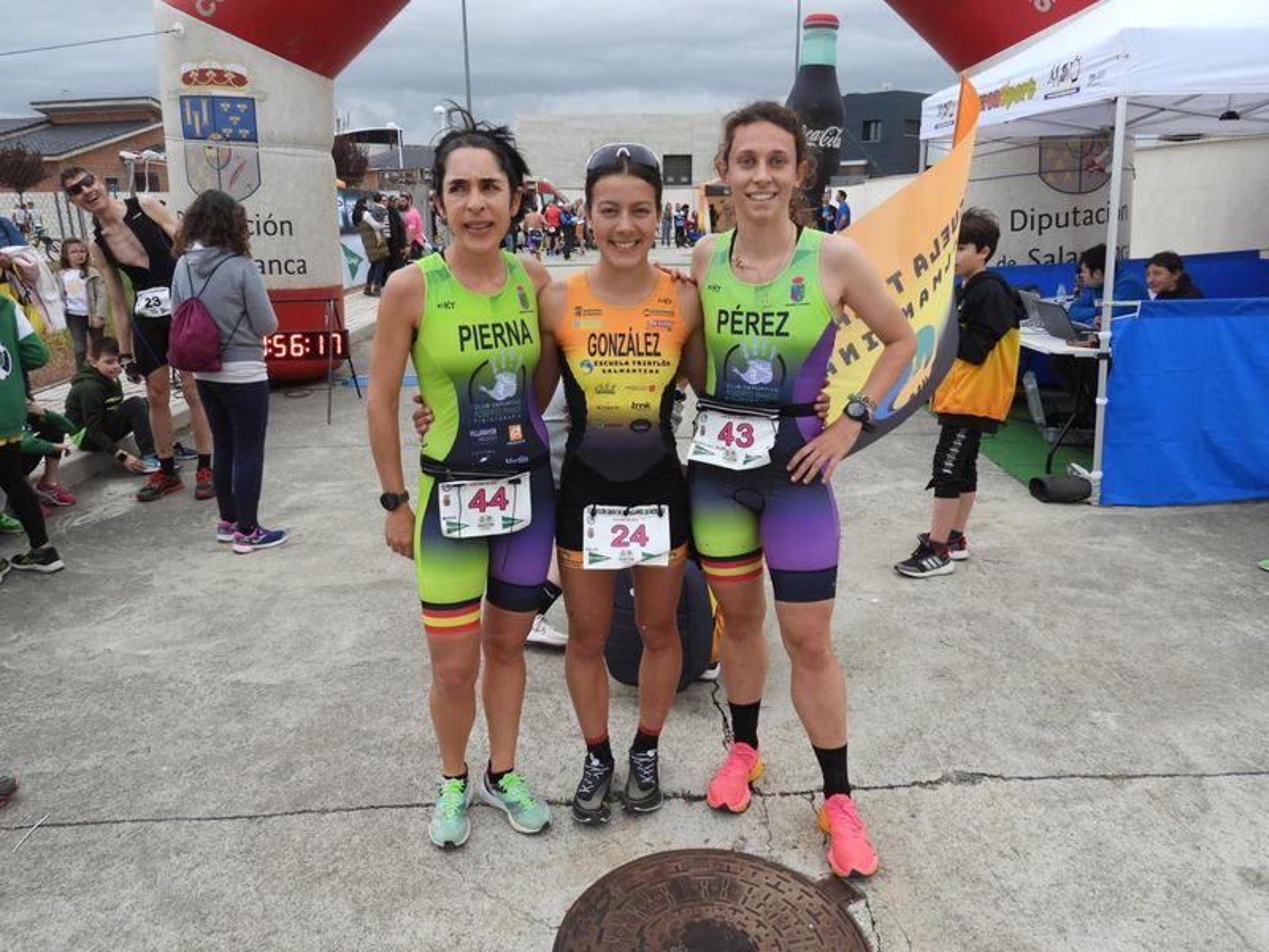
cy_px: 476
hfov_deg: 71.6
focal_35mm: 24
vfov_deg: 56.8
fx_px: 880
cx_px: 634
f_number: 2.8
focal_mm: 4.3
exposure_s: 1/500
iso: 100
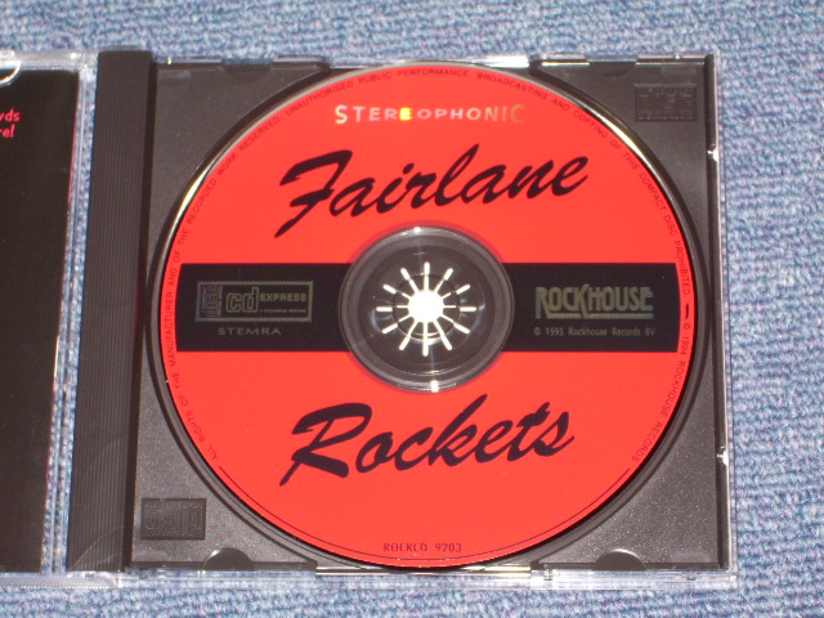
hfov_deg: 18.4
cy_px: 309
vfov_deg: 13.8
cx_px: 412
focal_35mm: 107
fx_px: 2547
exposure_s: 1/60
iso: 80
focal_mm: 17.4
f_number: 7.7
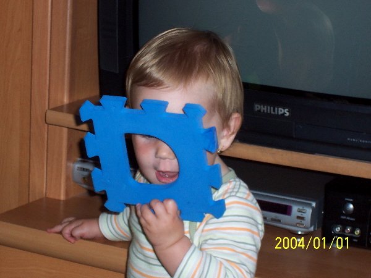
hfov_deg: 17.7
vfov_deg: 13.3
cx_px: 186
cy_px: 139
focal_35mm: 111
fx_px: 1190
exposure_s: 1/90
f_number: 4.8
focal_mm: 16.8
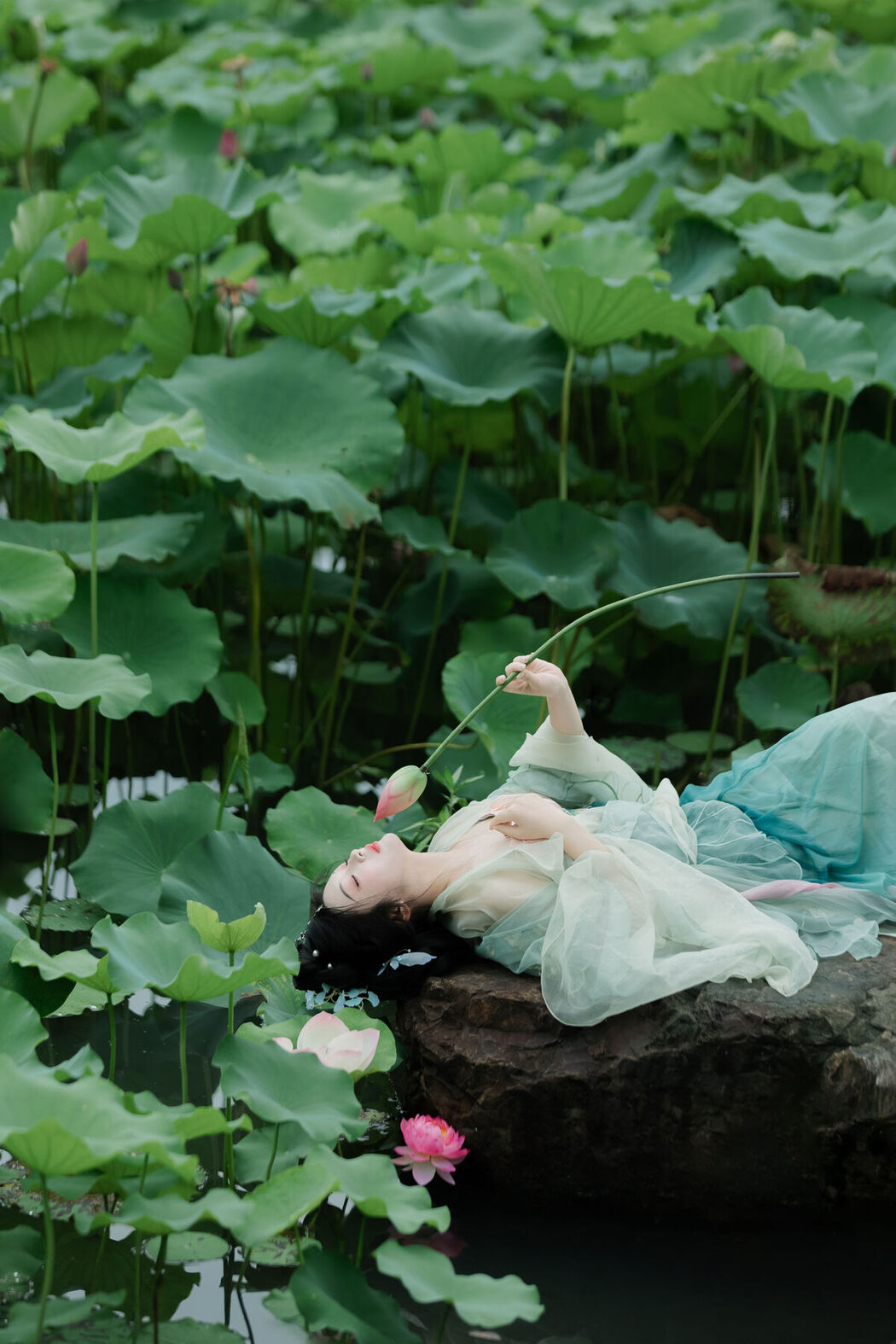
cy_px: 672
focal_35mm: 125
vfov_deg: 16.4
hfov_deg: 11.0
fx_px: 4666
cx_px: 448
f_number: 2.8
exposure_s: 1/640
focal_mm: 125
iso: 100
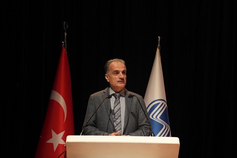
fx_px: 448
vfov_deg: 20.0
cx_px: 118
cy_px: 79
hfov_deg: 29.6
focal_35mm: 68
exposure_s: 1/125
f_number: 2.8
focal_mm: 68
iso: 3200
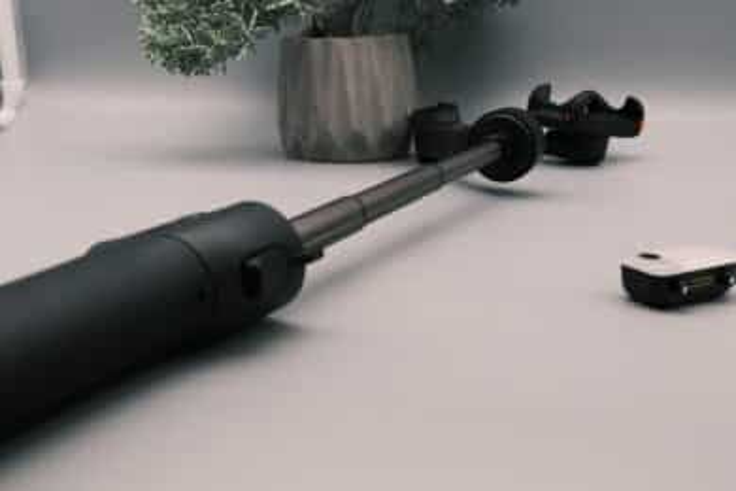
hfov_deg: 44.5
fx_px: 899
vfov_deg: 30.5
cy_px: 246
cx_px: 368
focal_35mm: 44
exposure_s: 1/100
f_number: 9
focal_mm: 29.6
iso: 640
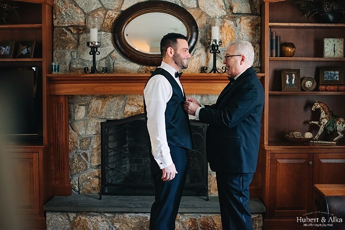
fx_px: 479
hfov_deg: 39.6
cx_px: 172
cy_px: 115
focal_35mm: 50
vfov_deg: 27.0
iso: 800
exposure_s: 1/320
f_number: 1.8
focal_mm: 50
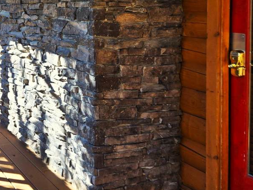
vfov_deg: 28.1
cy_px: 5
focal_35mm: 49
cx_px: 9
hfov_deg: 35.7
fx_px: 358
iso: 40
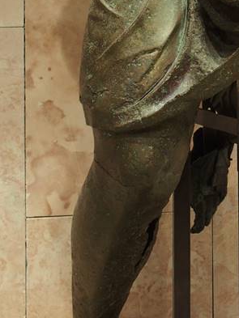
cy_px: -57
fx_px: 911
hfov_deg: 14.7
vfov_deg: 18.8
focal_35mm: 99
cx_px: 245
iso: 250
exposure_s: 1/40
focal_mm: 8.1
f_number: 2.8
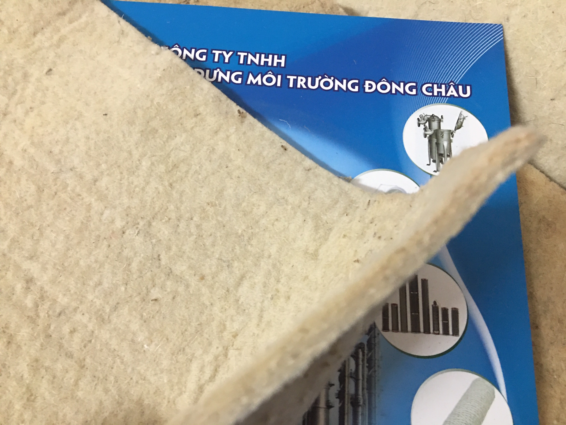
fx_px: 474
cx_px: 283
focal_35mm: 29
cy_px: 212
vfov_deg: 48.2
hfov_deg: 61.7
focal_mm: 4.15
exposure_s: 1/10
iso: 80
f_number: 2.2
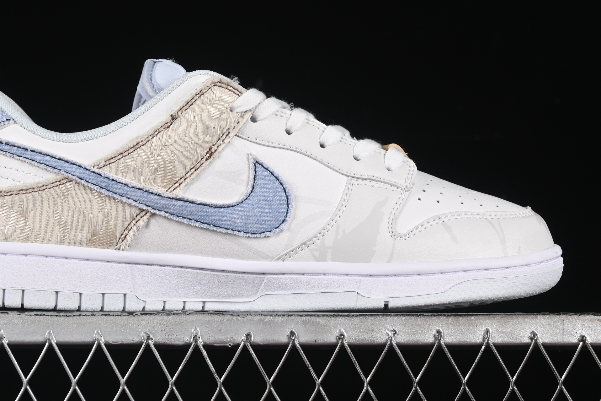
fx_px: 1819
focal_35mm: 109
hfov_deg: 18.7
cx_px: 250
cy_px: 131
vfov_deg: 12.5
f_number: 8
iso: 160
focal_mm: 50
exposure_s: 1/80
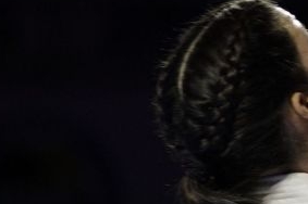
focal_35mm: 841
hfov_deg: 2.4
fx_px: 7187
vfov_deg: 1.6
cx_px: 587
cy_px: 462
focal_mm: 132
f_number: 2.8
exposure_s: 1/500
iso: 500
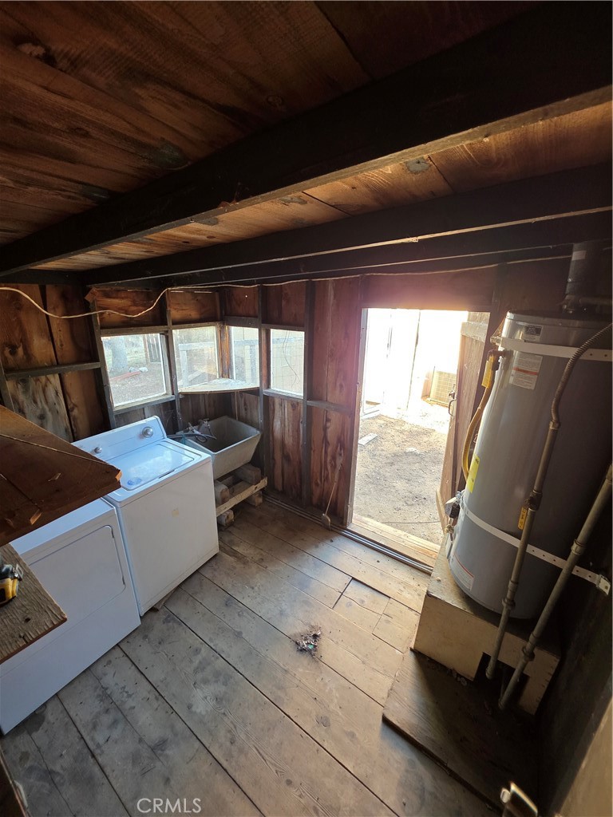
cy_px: 408
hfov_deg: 89.9
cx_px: 306
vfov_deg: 106.2
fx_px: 307
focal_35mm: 13
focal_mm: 2.2
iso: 320
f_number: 1.9
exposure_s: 1/60
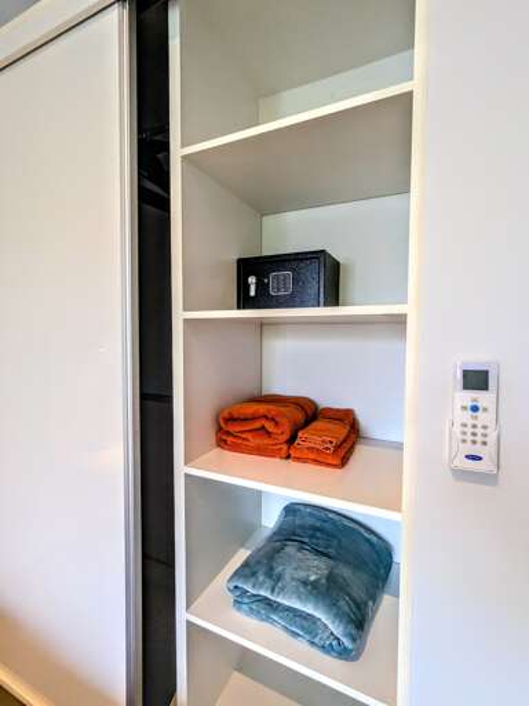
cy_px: 353
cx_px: 264
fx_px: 326
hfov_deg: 78.1
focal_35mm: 16
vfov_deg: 94.5
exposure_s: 1/42.4
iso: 183
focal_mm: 2.35
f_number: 2.2
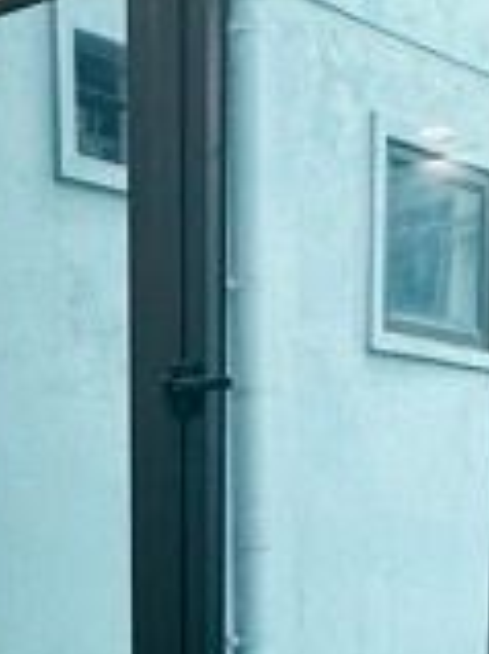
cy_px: 1016
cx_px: 74
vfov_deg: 18.9
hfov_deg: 16.2
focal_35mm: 90
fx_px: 1697
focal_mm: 2.22
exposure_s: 1/100
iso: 160
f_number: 2.2
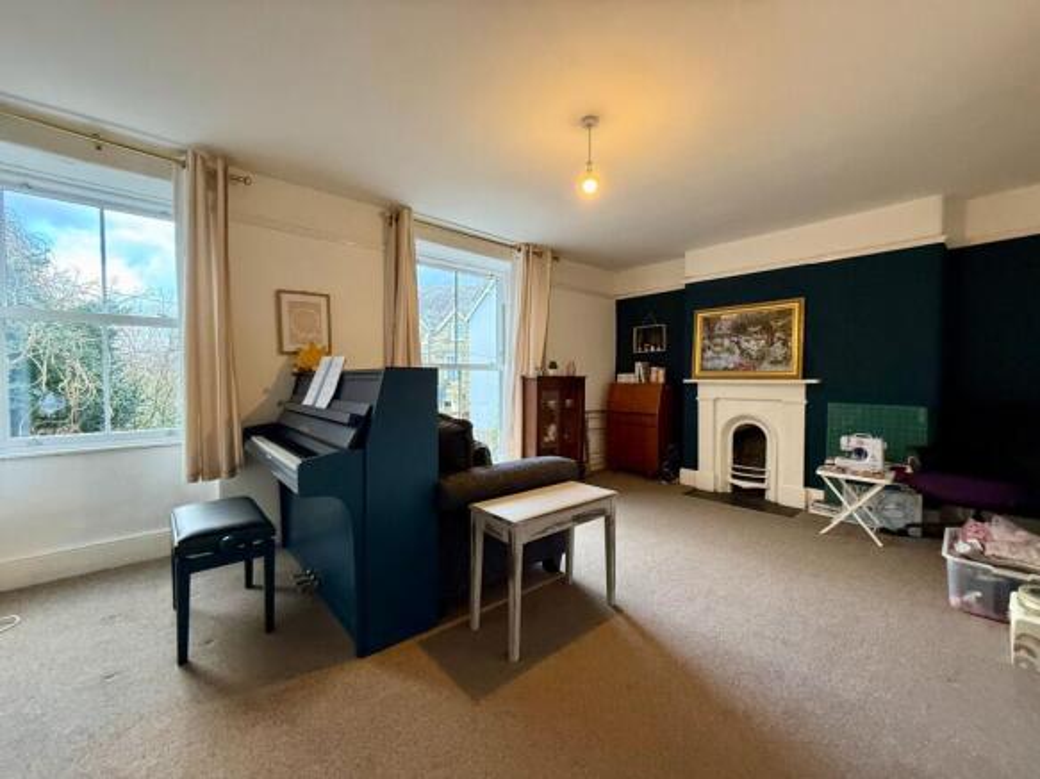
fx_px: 421
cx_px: 520
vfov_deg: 85.7
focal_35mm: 14
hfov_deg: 102.1
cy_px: 390
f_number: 2.2
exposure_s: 1/50
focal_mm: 2.22
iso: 400
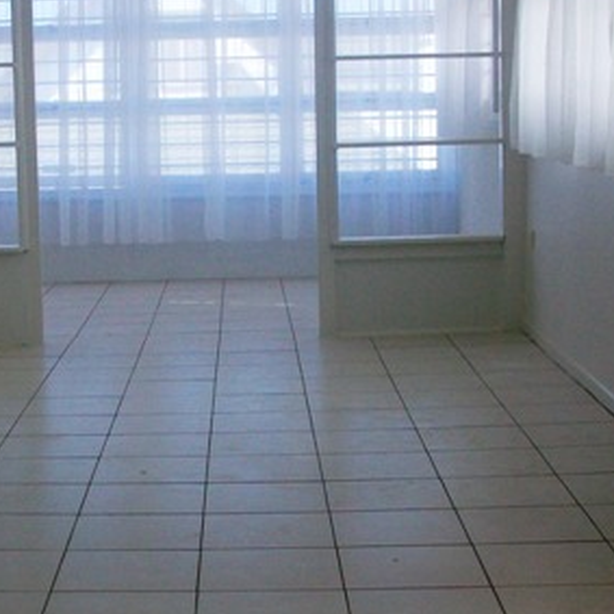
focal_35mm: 80
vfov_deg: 21.6
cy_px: 210
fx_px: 1605
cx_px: 195
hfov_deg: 21.6
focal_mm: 5.7
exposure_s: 1/320
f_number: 2.8
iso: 64
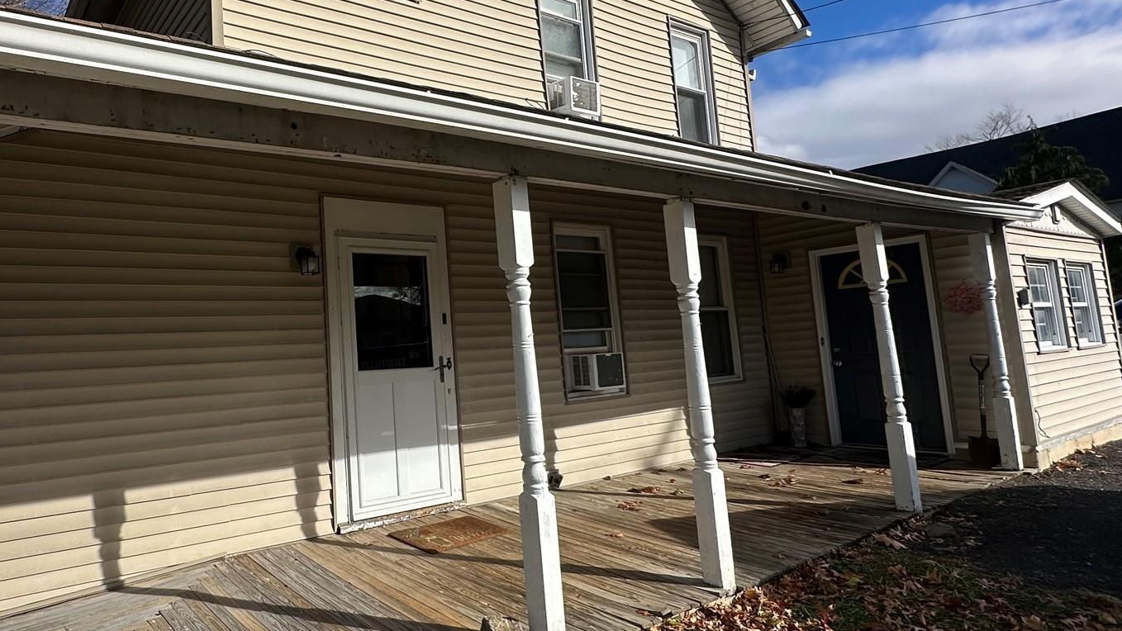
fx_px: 684
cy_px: 299
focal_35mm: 23
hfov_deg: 75.0
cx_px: 331
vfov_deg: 49.5
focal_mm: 2.22
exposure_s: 1/2959
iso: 50
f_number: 2.2
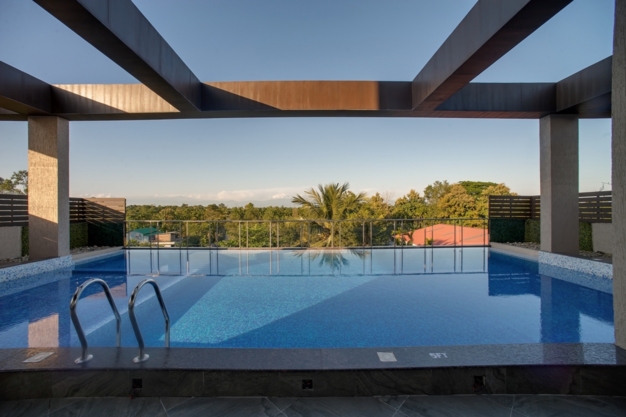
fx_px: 243
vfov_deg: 81.2
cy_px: 208
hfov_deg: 104.3
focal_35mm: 14
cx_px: 313
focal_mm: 14
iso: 200
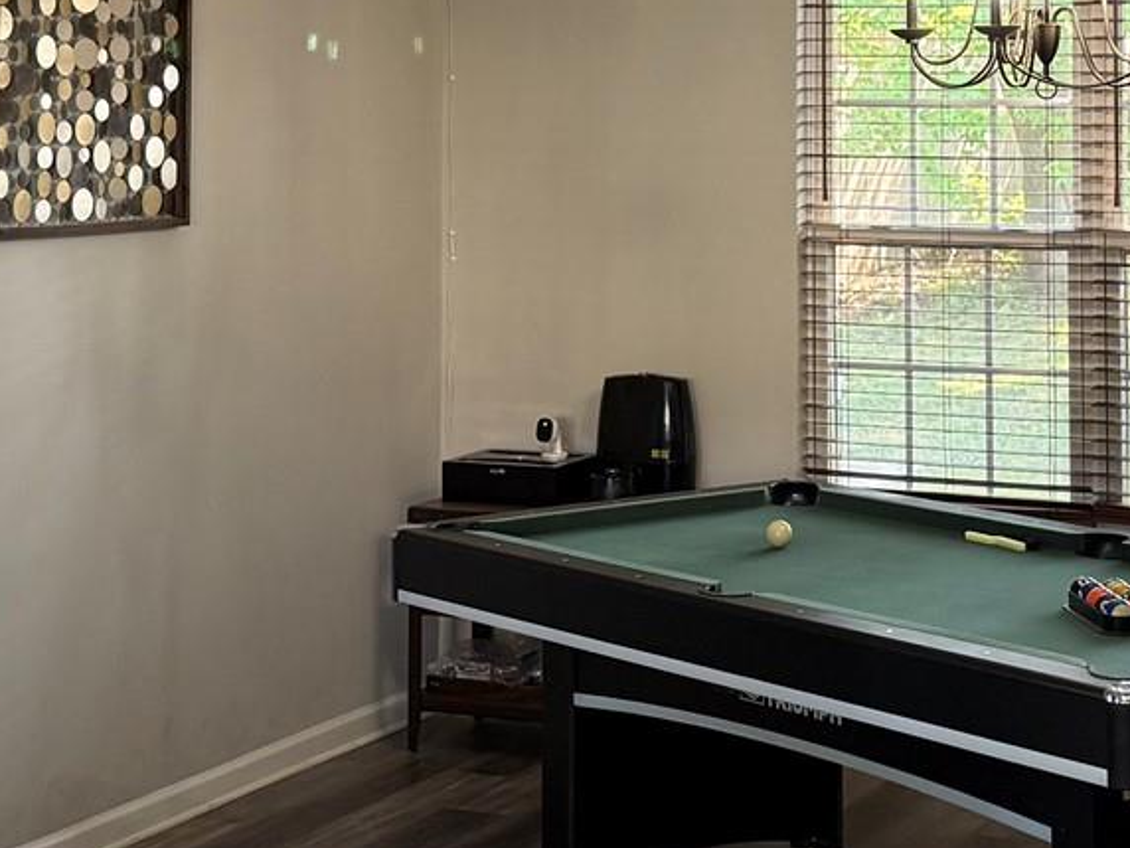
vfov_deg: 16.8
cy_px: -10
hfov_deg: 22.7
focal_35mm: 86
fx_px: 2807
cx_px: 695
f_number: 1.78
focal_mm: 6.76
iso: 200
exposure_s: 1/120
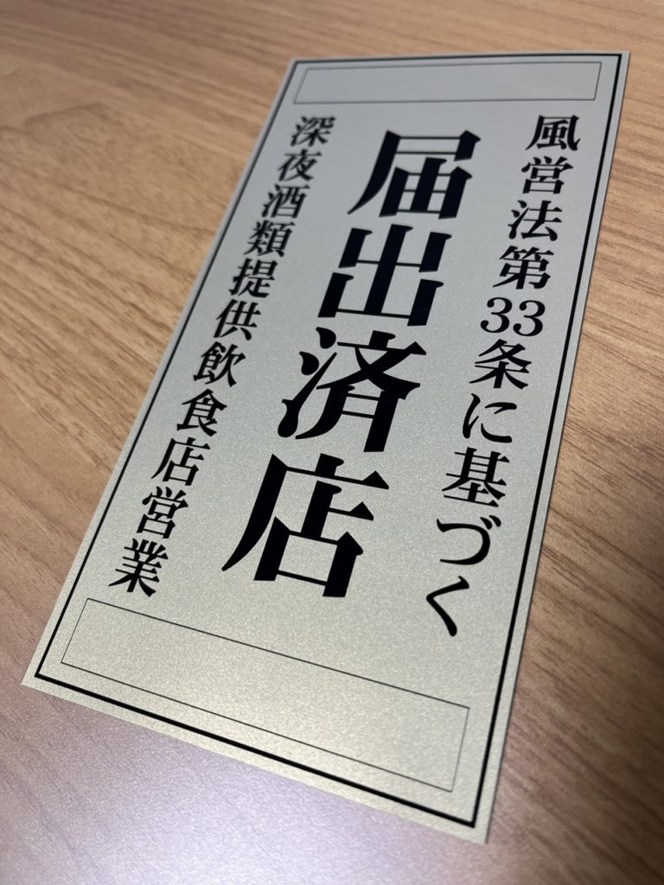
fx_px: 665
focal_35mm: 26
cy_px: 442
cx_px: 332
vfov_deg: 67.3
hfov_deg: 53.1
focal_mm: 5.1
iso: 100
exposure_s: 1/100
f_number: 1.6
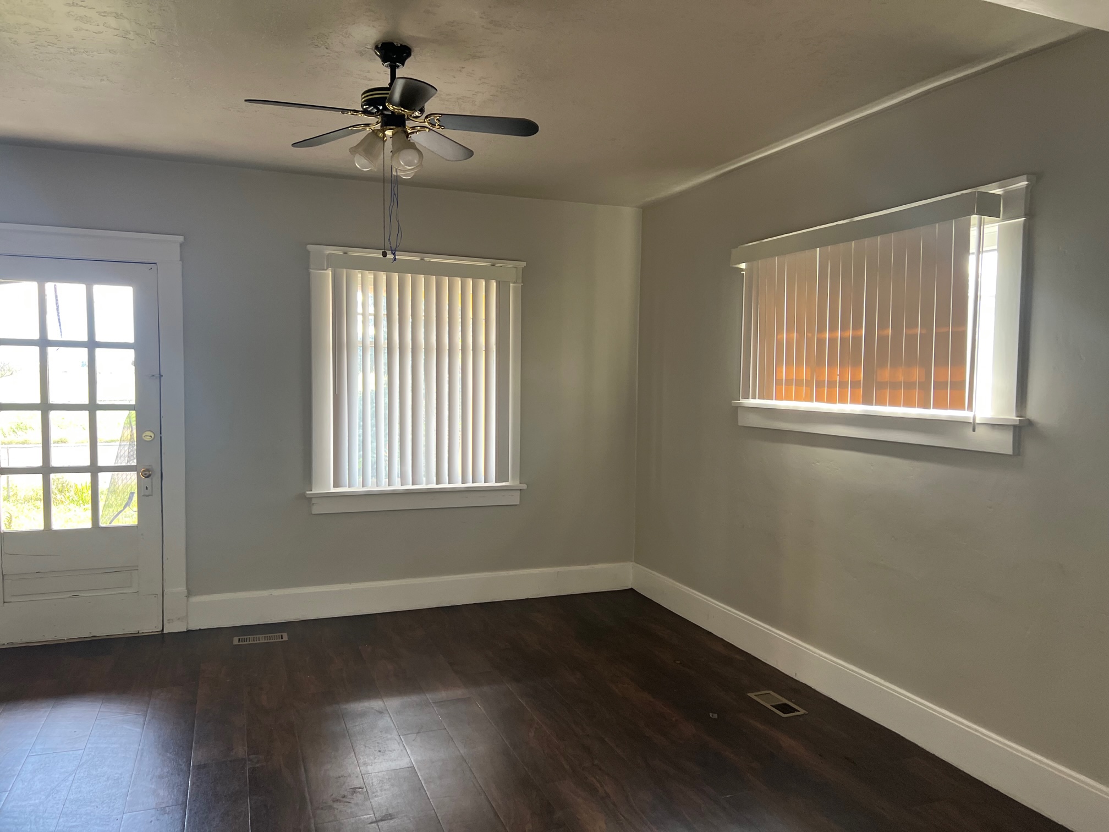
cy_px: 416
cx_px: 554
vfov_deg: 53.1
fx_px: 833
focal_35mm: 26
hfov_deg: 67.3
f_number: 1.5
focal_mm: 5.7
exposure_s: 1/108
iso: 125
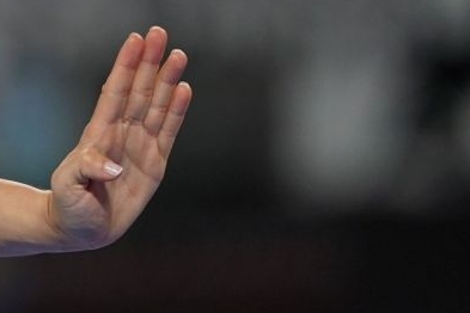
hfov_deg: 1.1
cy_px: 241
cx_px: -602
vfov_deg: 0.8
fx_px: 23916
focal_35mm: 1832
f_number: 2.8
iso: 800
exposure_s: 1/500
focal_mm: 400
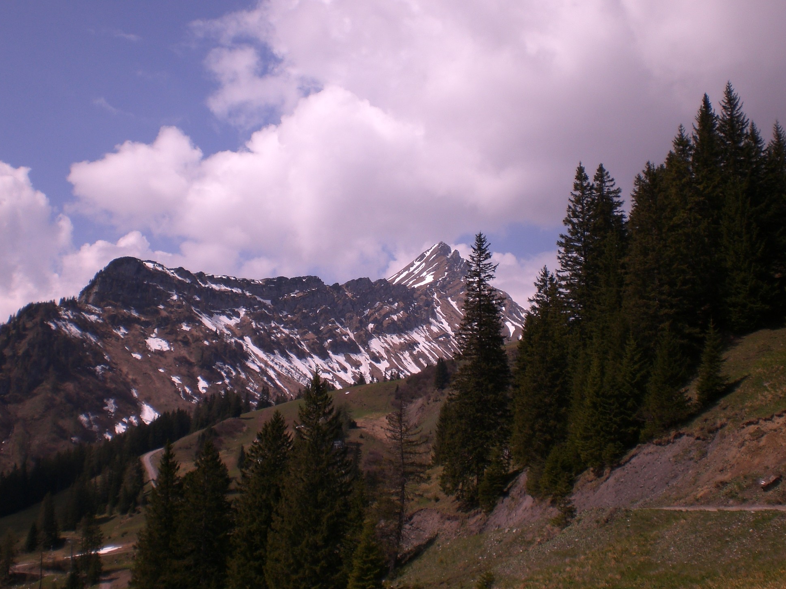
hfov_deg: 44.8
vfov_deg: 34.3
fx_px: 954
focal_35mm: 42
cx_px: 362
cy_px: 279
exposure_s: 1/1000
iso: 50
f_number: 4.4
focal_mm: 6.3
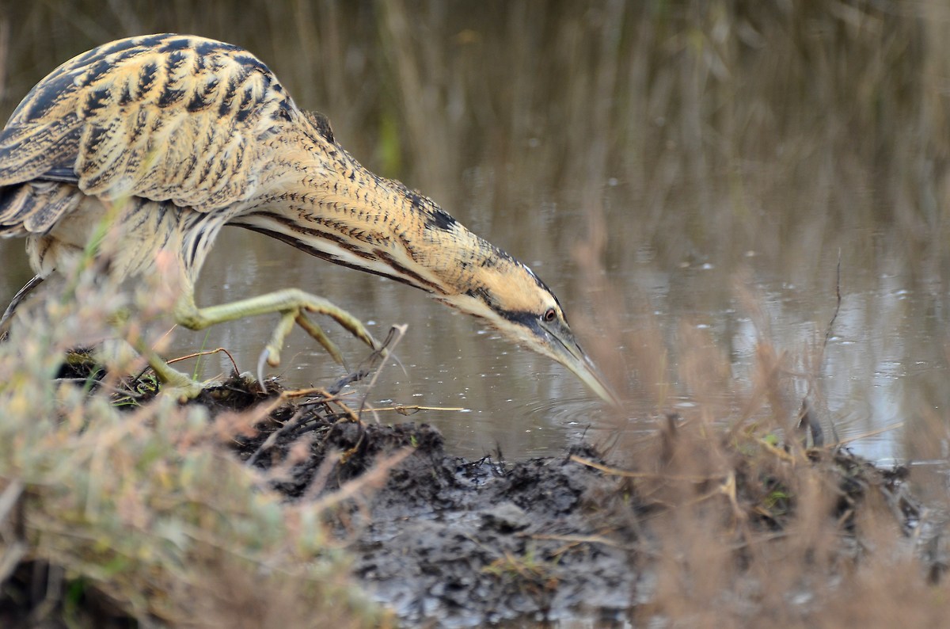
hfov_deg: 3.4
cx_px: 475
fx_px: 15796
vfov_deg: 2.3
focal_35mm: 600
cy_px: 314
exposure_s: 1/160
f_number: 5.6
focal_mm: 400
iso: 400
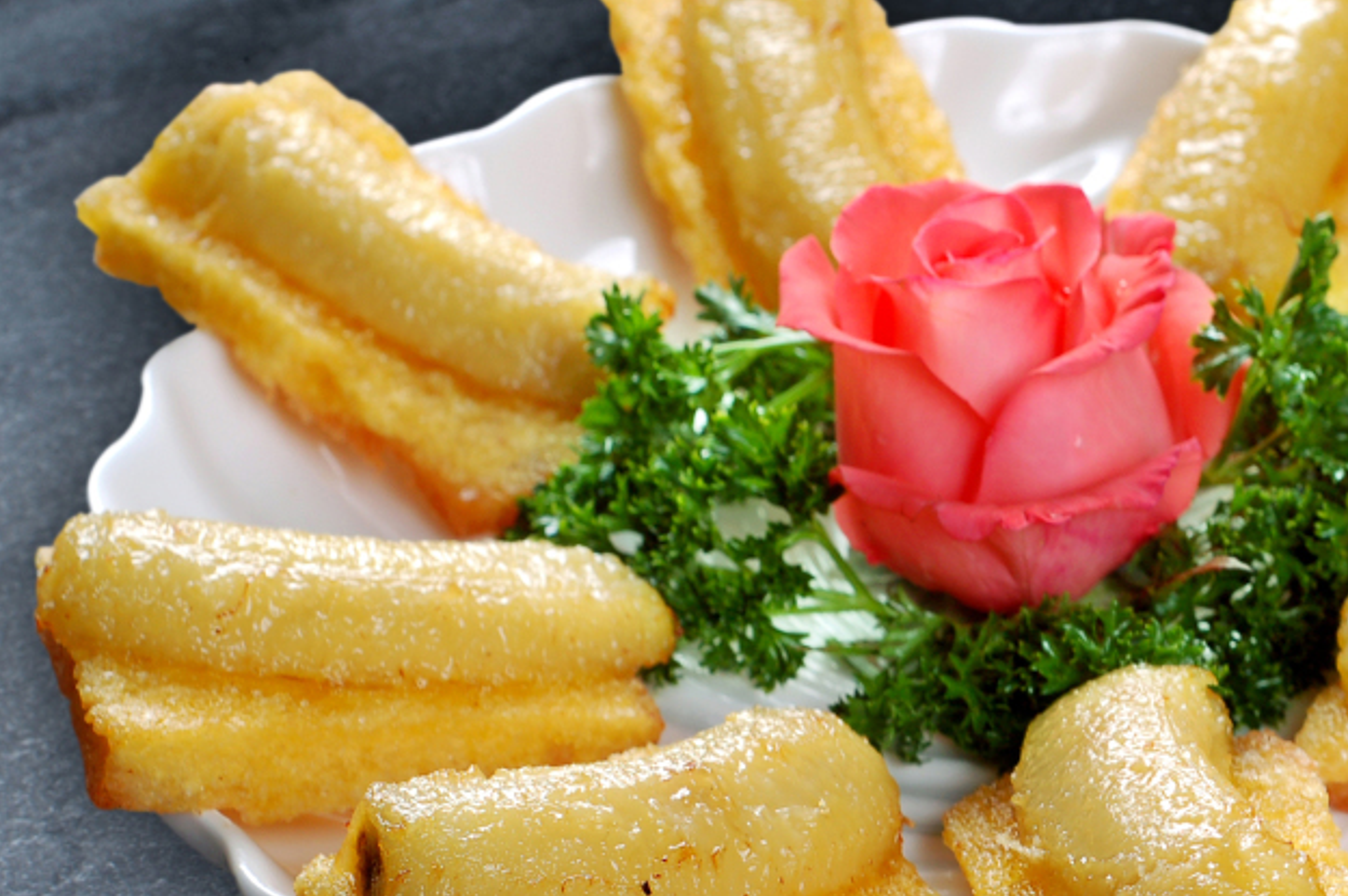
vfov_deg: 11.1
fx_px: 4602
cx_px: 992
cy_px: 493
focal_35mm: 123
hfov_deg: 16.6
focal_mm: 50
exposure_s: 1/500
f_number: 6.3
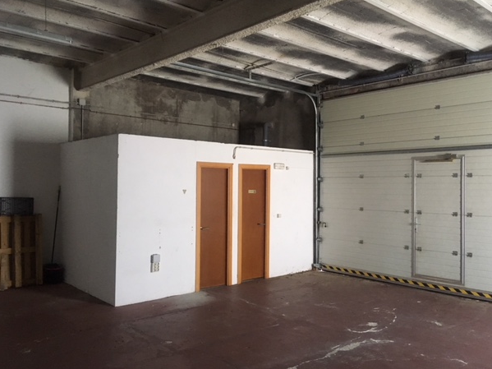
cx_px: 246
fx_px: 441
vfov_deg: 45.4
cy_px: 179
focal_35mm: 31
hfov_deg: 58.4
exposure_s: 1/25
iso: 200
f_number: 2.2
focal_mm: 4.15
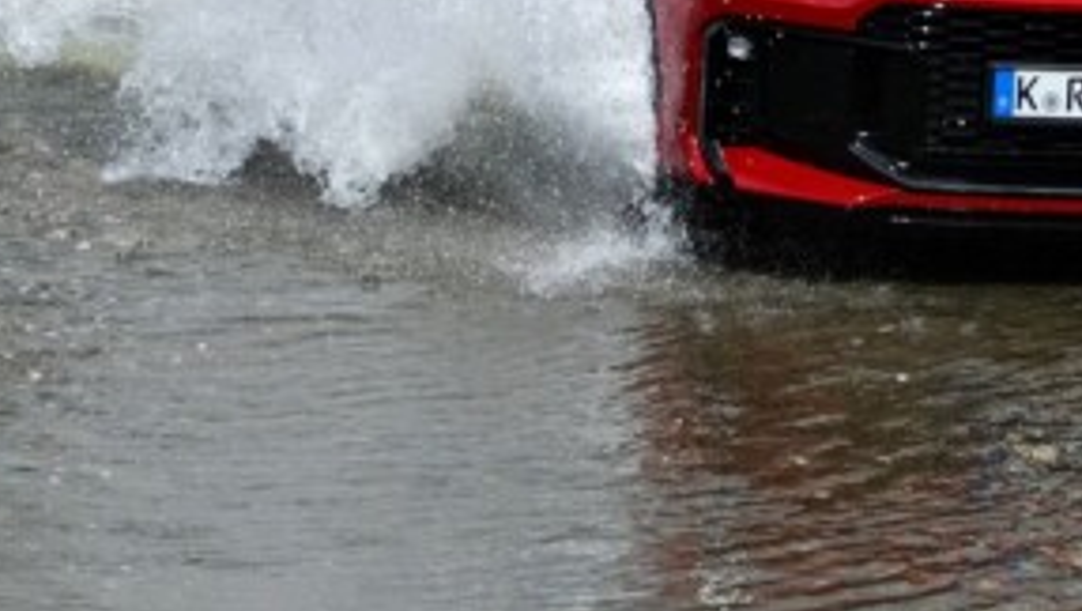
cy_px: 319
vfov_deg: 5.7
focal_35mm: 212
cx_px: 958
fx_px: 6087
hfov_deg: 10.1
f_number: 5.6
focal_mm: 55
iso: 160
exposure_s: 1/850
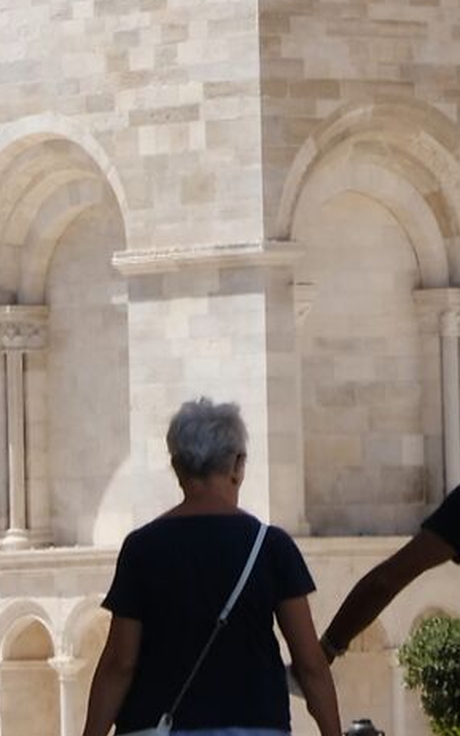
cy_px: -376
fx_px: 8800
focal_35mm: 439
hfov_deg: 3.0
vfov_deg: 4.8
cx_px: 576
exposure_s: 1/250
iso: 400
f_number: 14
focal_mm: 55
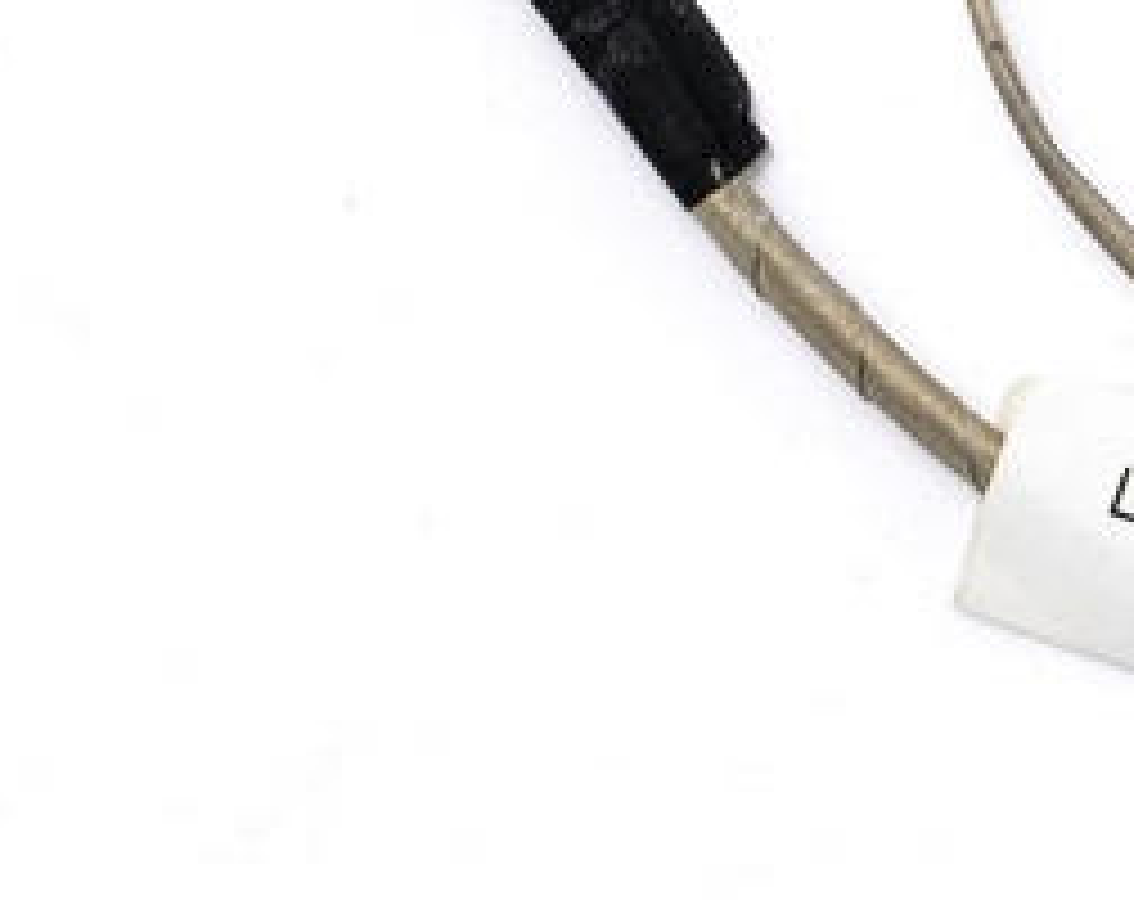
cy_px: -619
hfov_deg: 8.0
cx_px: 1998
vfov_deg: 6.5
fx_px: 7867
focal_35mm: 234
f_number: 9
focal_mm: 35
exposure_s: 1/30
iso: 200
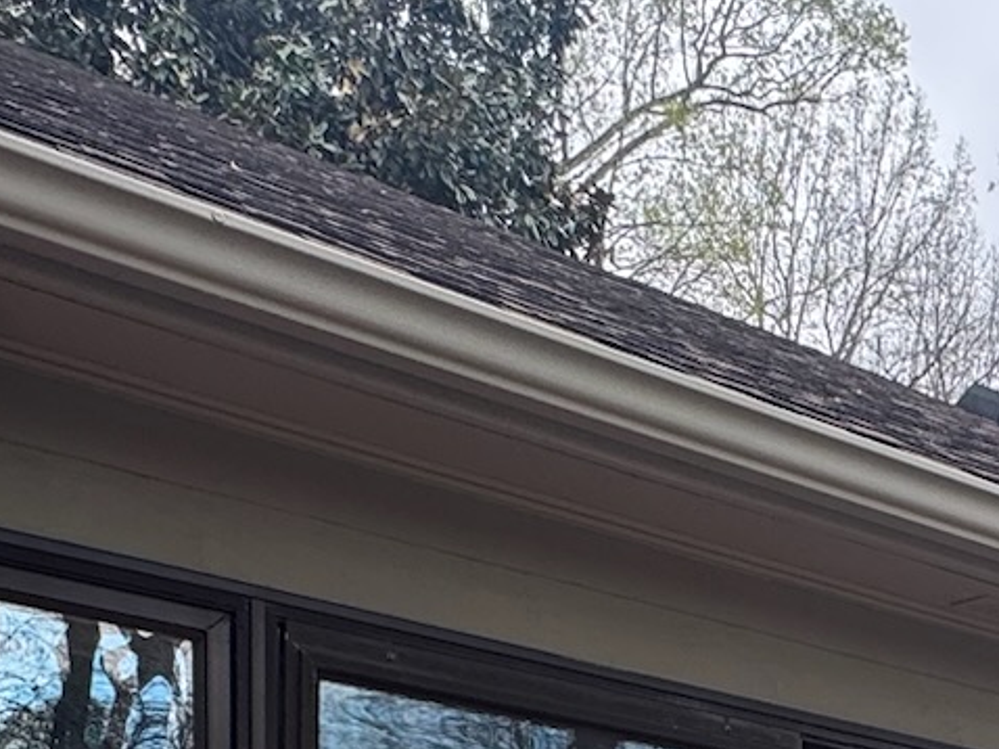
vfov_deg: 19.0
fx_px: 1731
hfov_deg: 27.3
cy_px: 1331
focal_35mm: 60
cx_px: 1279
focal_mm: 2.22
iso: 40
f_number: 2.2
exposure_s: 1/218
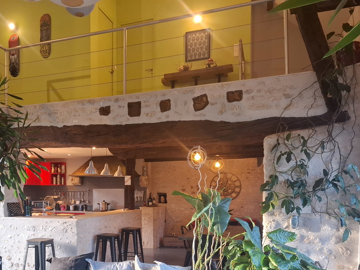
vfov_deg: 40.8
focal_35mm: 34
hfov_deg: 52.7
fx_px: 354
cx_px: 113
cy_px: 197
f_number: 1.8
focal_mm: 5.54
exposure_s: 1/50
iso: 250
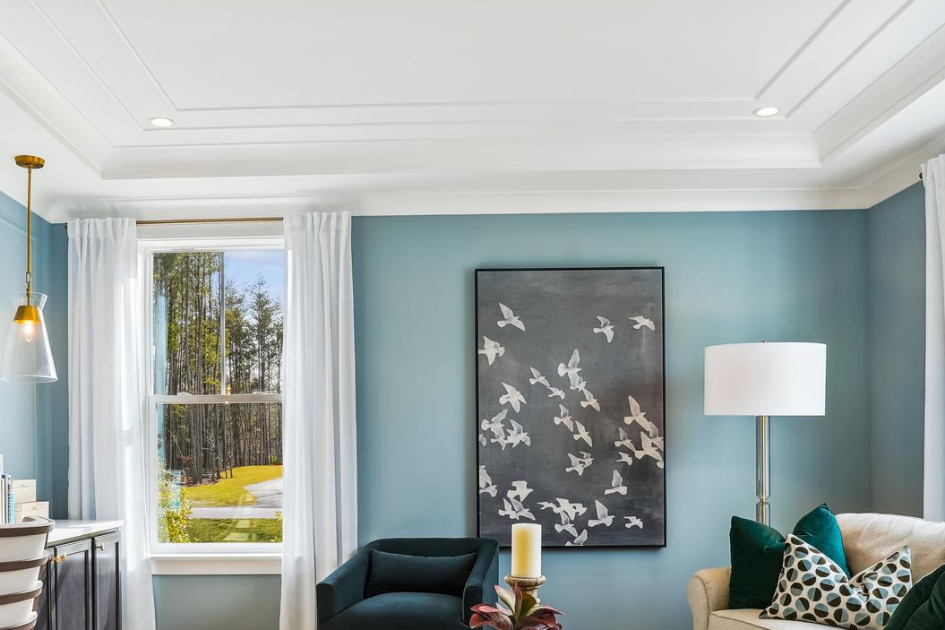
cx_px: 385
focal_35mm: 33
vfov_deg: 38.6
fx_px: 866
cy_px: 493
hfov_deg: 56.9
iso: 100
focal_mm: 17
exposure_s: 1/25
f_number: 8
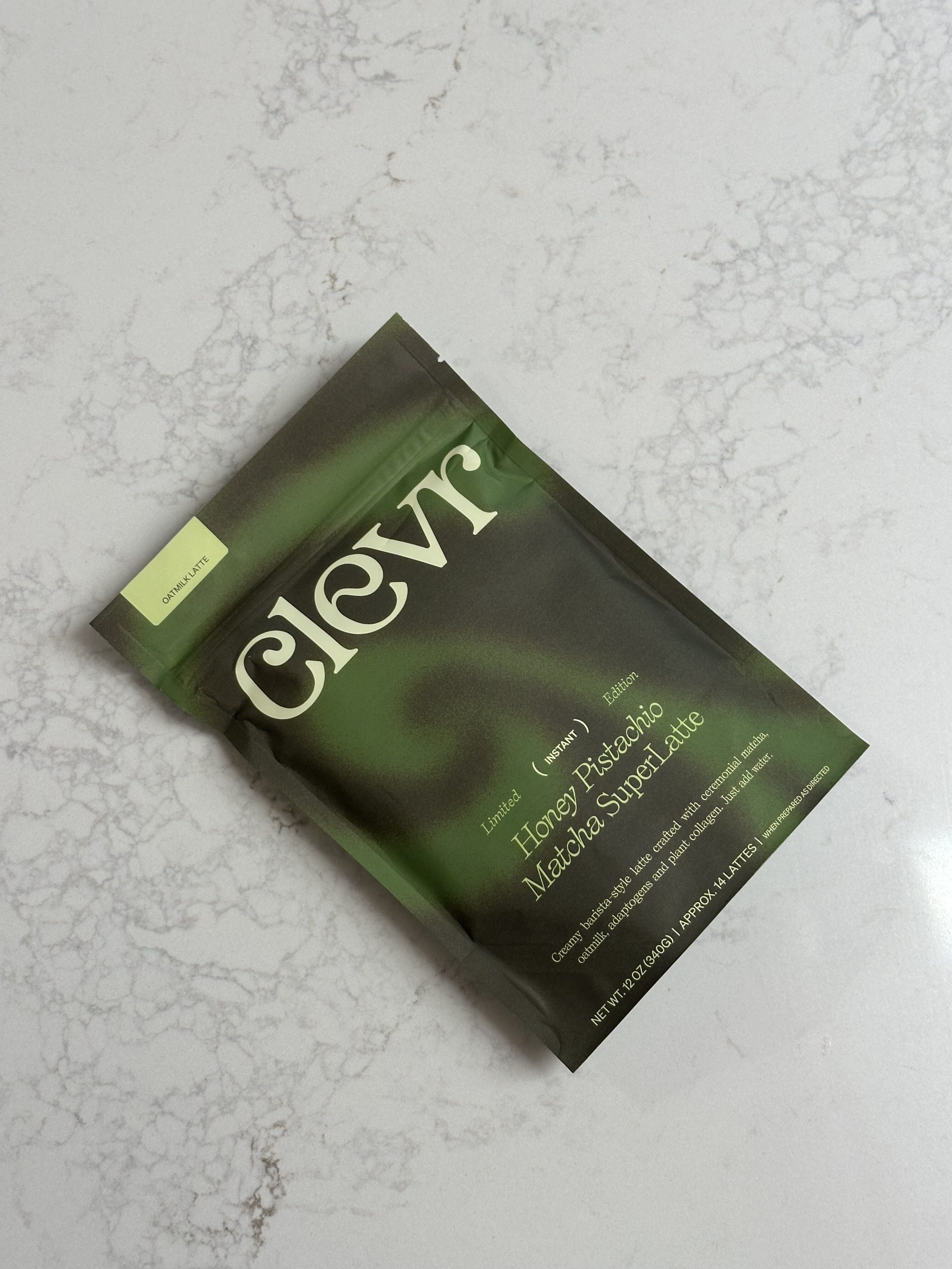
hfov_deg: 30.3
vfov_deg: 39.7
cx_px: 476
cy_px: 634
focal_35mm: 48
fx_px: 1760
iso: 80
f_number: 1.78
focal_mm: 6.86
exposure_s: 1/44
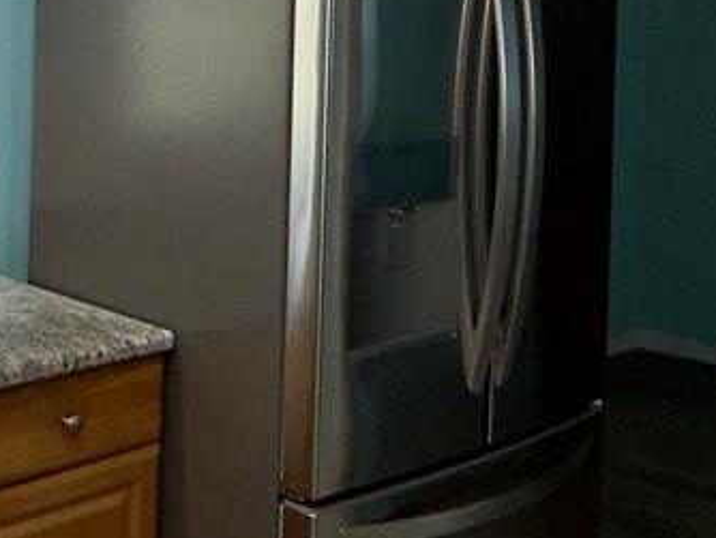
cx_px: 371
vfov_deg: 21.1
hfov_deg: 28.9
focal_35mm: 67
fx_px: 1387
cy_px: -13
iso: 32
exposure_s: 1/60
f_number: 2.2
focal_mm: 2.22
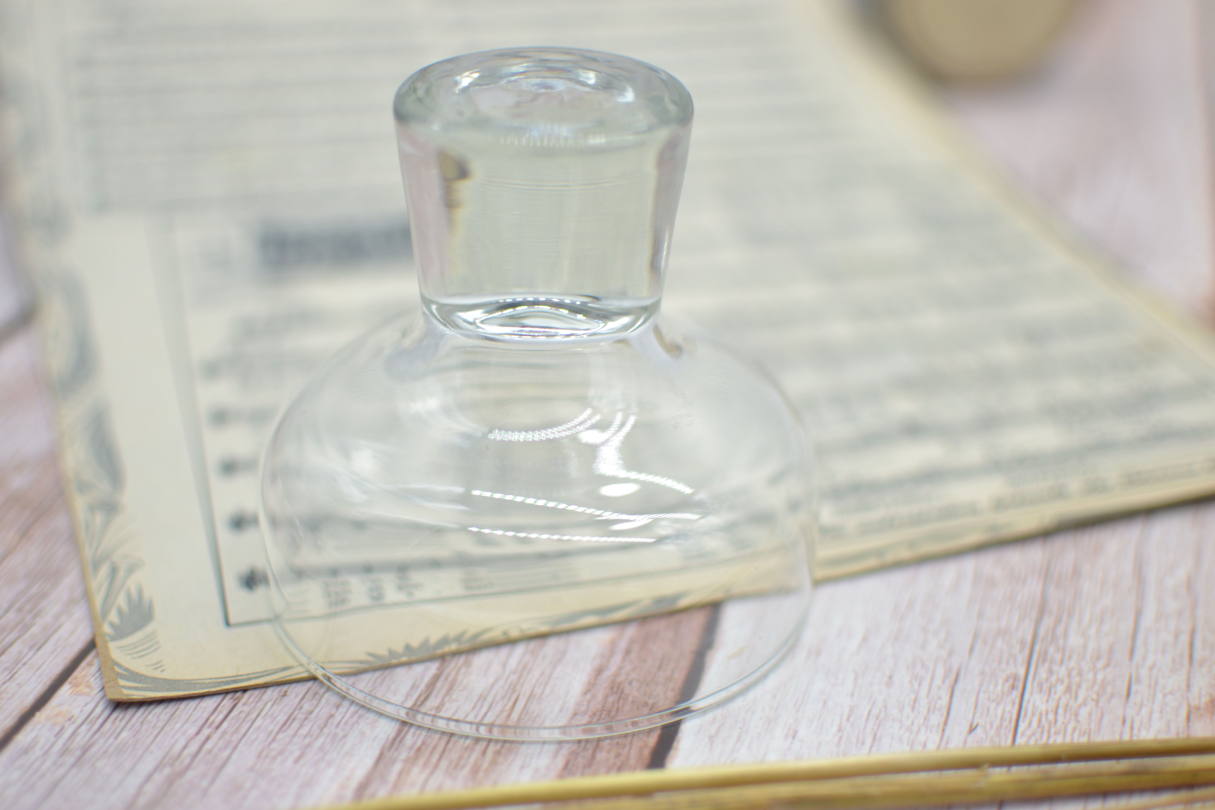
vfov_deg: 25.8
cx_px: 608
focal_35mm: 52
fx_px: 1772
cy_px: 405
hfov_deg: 37.9
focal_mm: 35
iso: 100
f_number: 1.8
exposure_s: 1/400
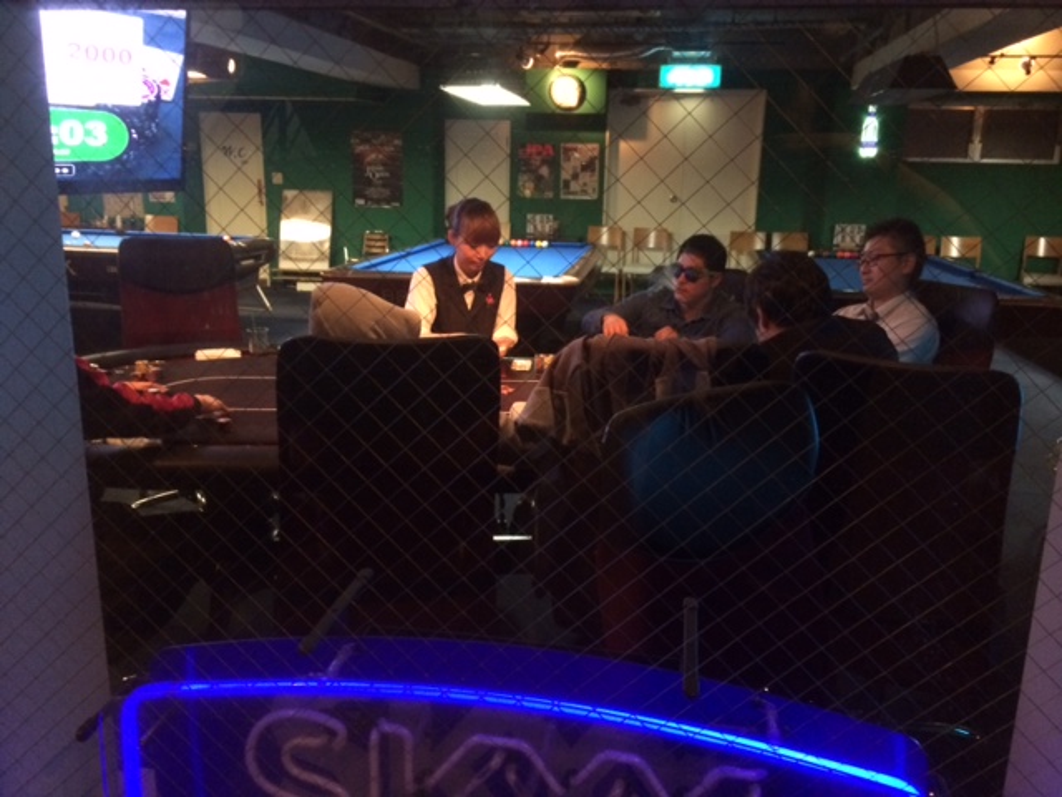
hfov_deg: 60.0
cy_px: 398
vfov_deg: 46.8
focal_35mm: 30
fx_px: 920
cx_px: 531
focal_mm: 4.12
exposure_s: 1/15
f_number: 2.2
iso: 400
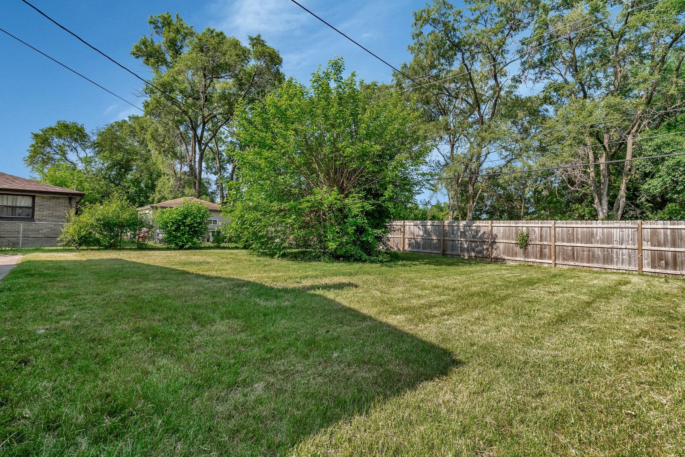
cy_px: 228
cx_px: 342
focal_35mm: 16
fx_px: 304
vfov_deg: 73.8
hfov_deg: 96.7
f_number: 9
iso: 500
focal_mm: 16
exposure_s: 1/200
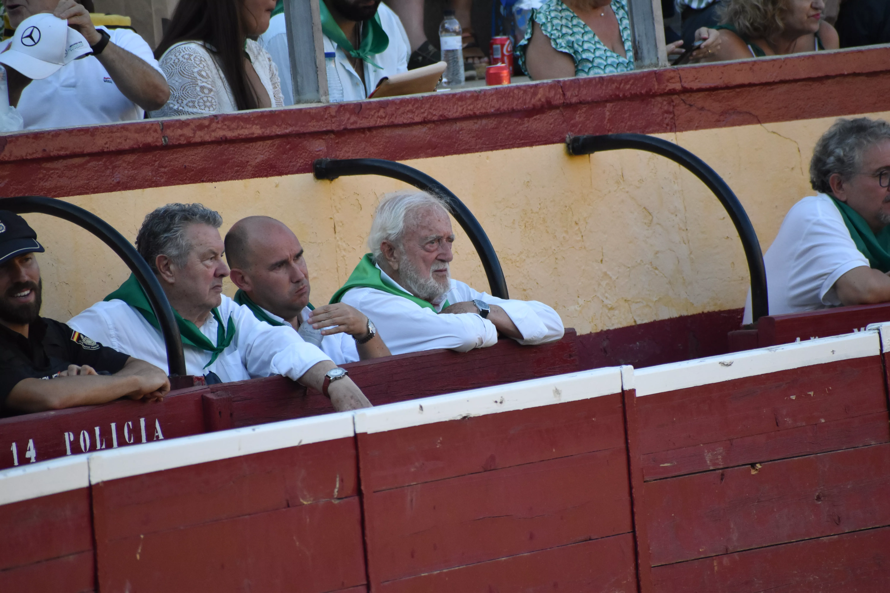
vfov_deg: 3.1
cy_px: 296
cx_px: 445
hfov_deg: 4.6
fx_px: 11124
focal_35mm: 450
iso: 1600
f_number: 6.3
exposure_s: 1/1000
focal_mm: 300
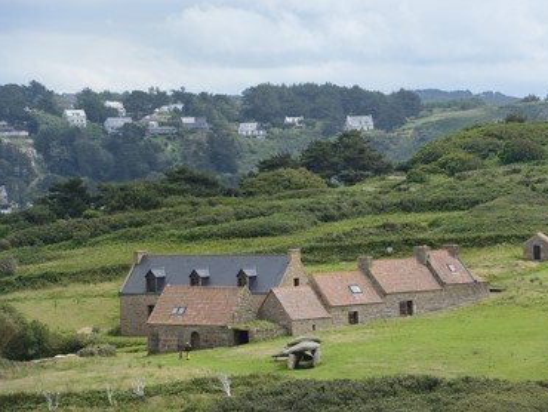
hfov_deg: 9.1
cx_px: 310
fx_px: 3453
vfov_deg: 6.8
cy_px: 206
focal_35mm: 218
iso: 200
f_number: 10
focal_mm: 200
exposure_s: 1/250
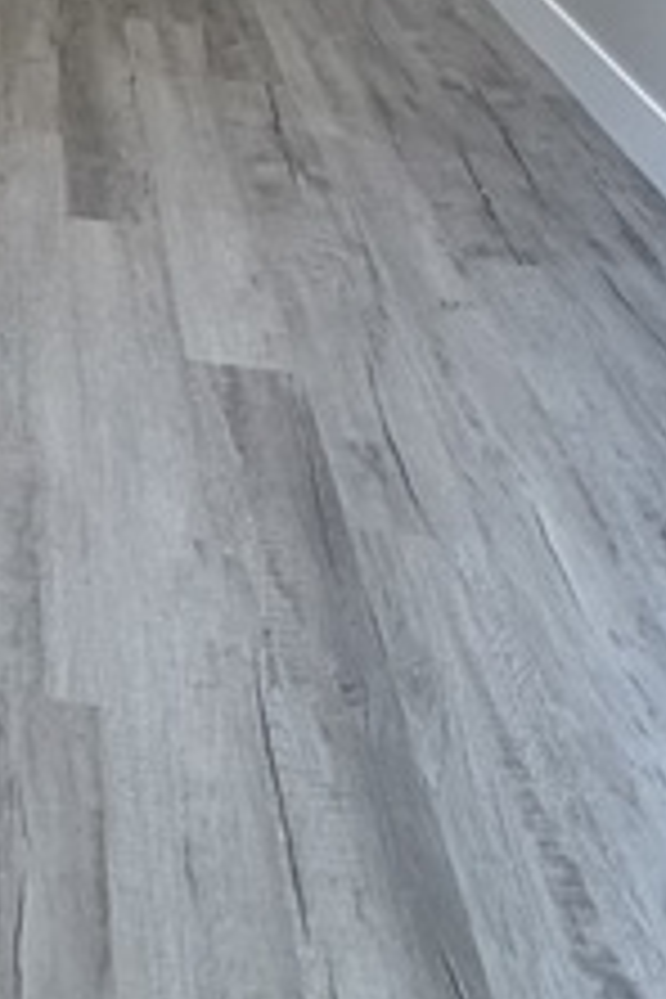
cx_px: -176
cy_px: -207
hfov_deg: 27.3
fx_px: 1165
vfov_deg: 35.9
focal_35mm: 42
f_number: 2.2
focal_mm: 2.22
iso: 400
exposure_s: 1/60
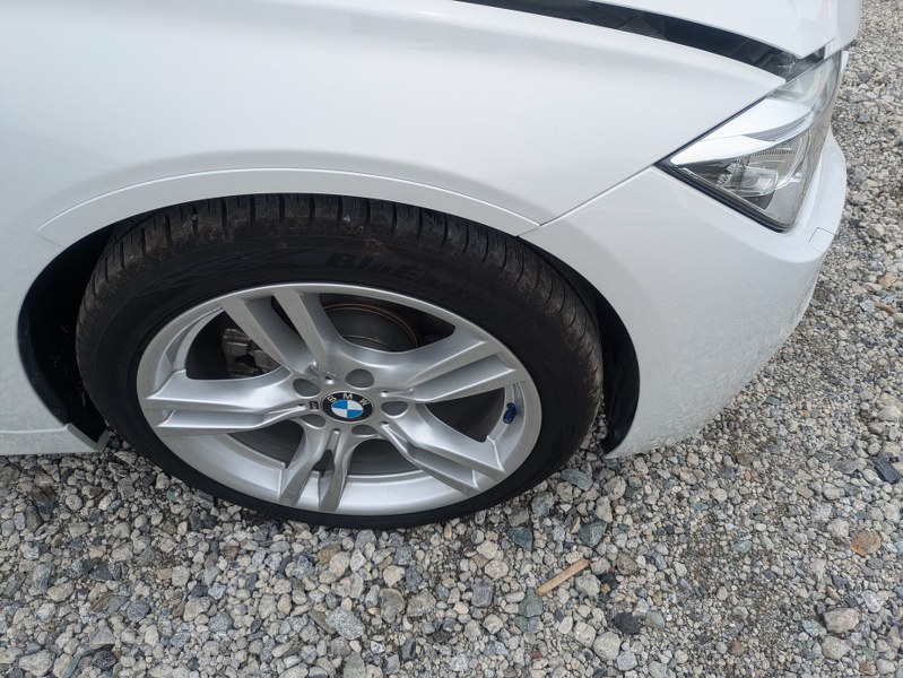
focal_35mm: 25
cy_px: 339
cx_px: 452
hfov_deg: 69.4
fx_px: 652
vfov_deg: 54.9
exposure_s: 1/1616
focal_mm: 5.43
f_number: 1.89
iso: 55
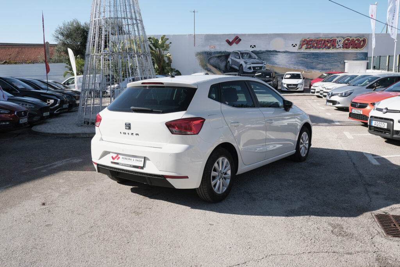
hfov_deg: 57.2
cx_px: 200
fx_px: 367
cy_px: 134
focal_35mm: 33
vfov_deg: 40.0
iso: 160
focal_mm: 22.1
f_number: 9
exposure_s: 1/200
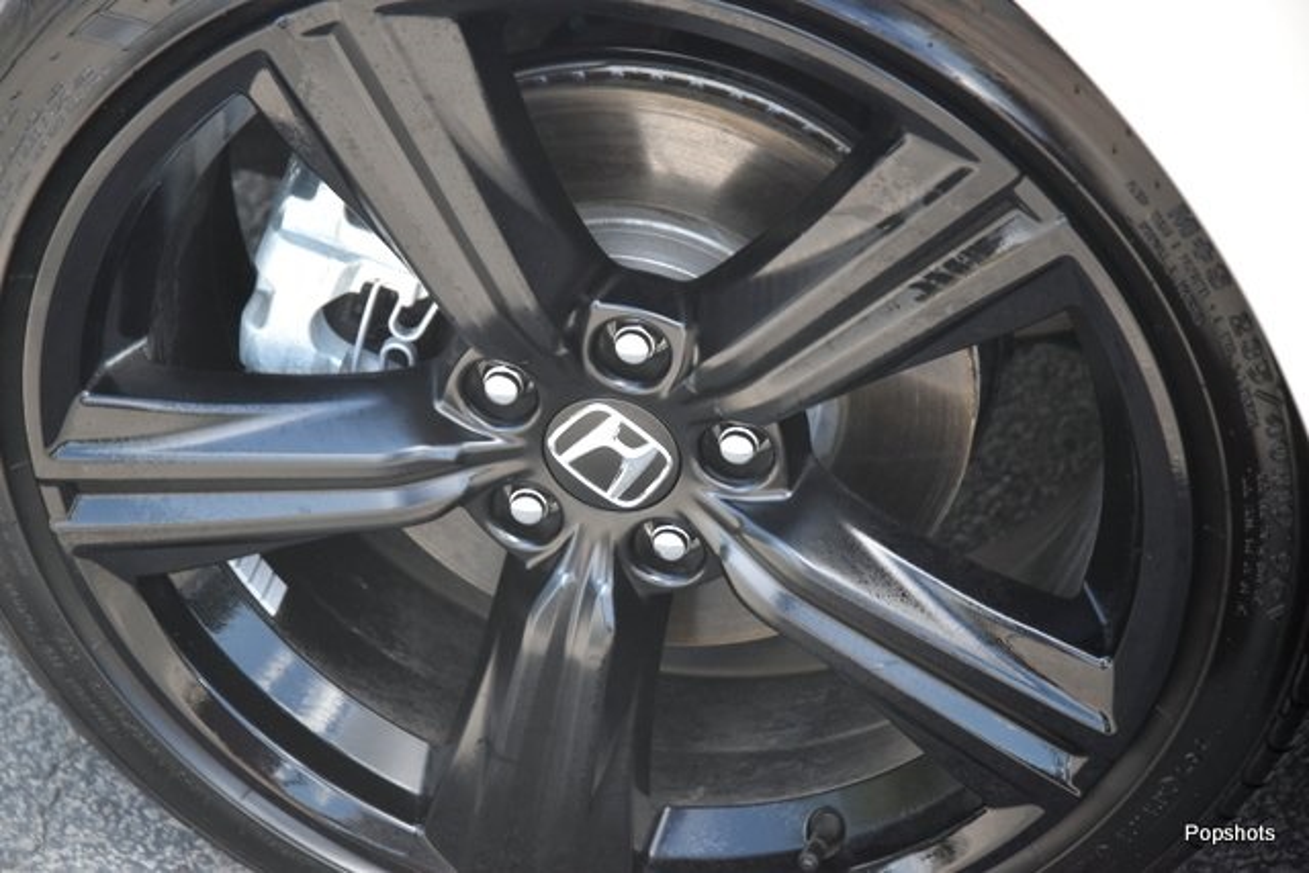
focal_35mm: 98
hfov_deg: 20.9
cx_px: 654
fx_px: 3546
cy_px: 436
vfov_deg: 14.0
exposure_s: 1/250
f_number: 4.5
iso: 500
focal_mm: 65
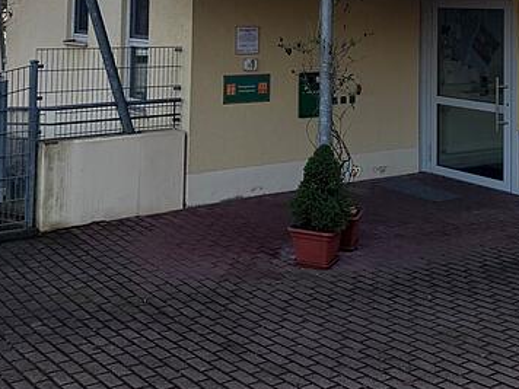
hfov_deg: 35.5
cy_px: -16
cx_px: 281
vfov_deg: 25.5
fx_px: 810
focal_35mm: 54
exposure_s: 1/1456
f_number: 1.78
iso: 80
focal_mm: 6.76
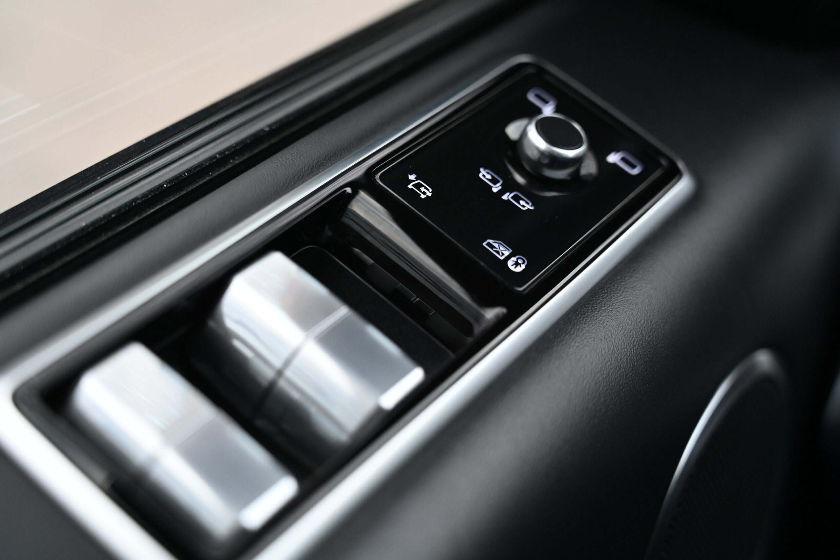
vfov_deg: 26.0
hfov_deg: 38.2
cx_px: 420
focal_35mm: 52
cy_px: 280
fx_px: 1213
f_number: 4
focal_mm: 52
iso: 800
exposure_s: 1/125
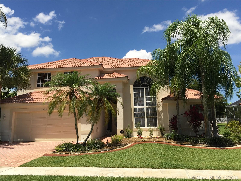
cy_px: 90
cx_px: 120
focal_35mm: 29
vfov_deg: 48.2
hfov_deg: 61.7
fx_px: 202
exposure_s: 1/2326
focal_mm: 4.15
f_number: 2.2
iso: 32
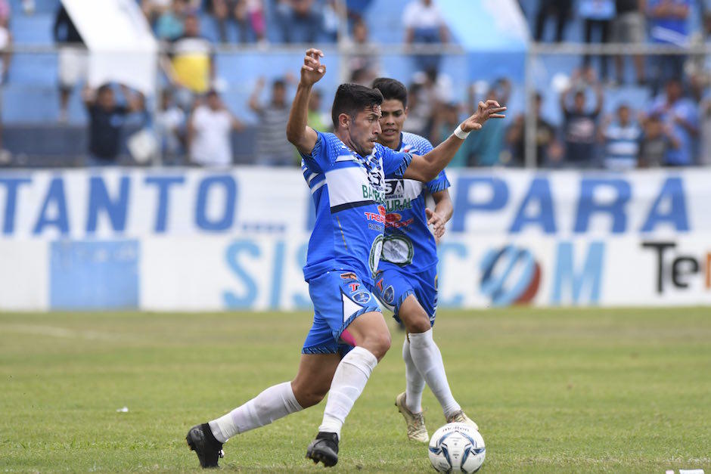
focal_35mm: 450
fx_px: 8888
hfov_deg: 4.6
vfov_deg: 3.1
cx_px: 356
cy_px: 237
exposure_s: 1/1250
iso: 320
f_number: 4.5
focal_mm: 300
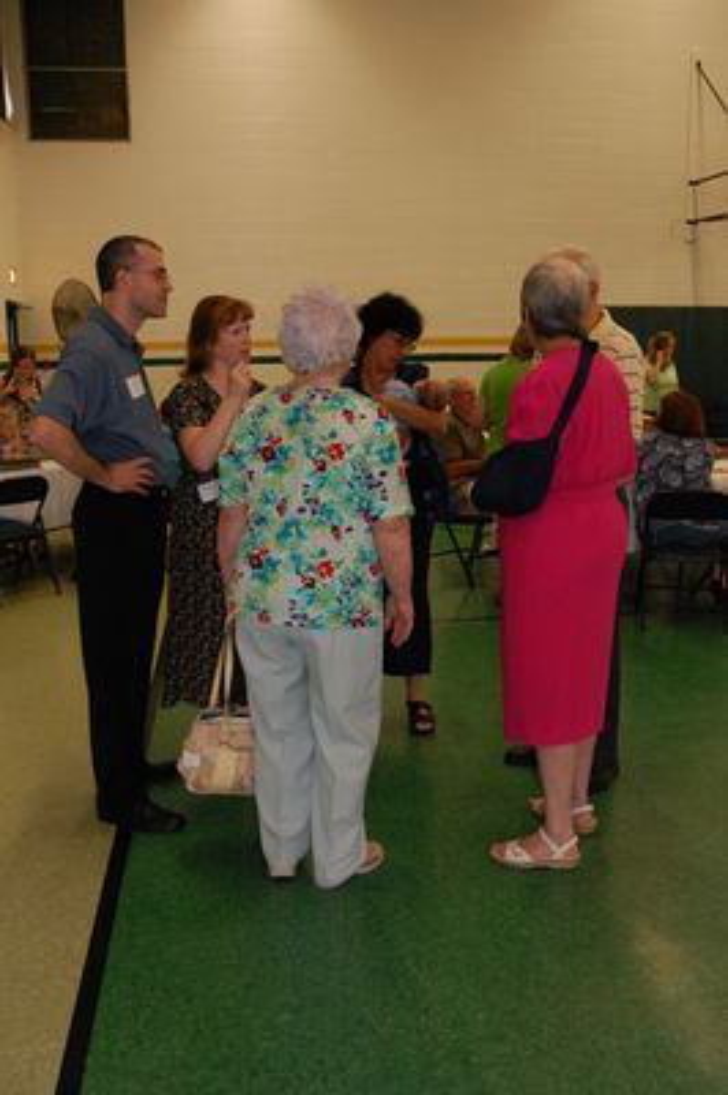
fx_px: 1048
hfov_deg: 38.3
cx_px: 364
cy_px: 548
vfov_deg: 55.1
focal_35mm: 34
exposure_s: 1/60
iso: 1600
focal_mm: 23
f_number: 5.6
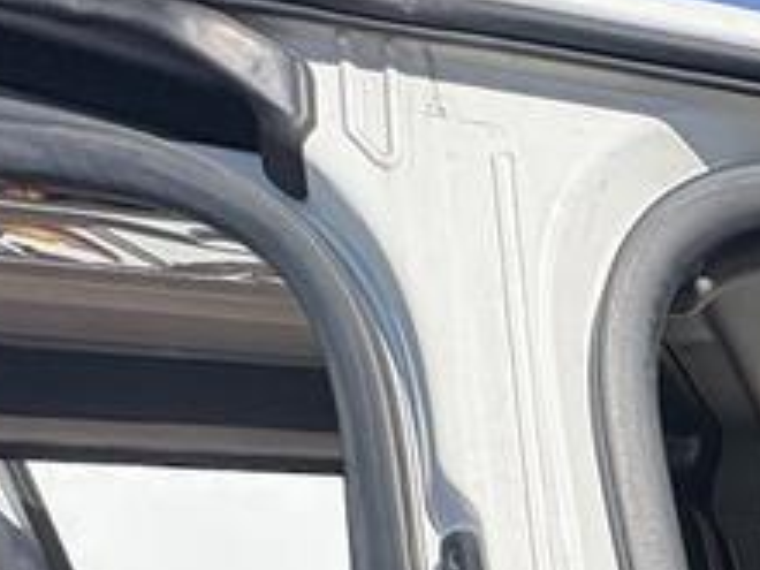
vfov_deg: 19.2
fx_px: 1251
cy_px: 1036
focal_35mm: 57
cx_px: 1330
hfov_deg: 22.3
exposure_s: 1/582
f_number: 2.2
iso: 64
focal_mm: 2.22
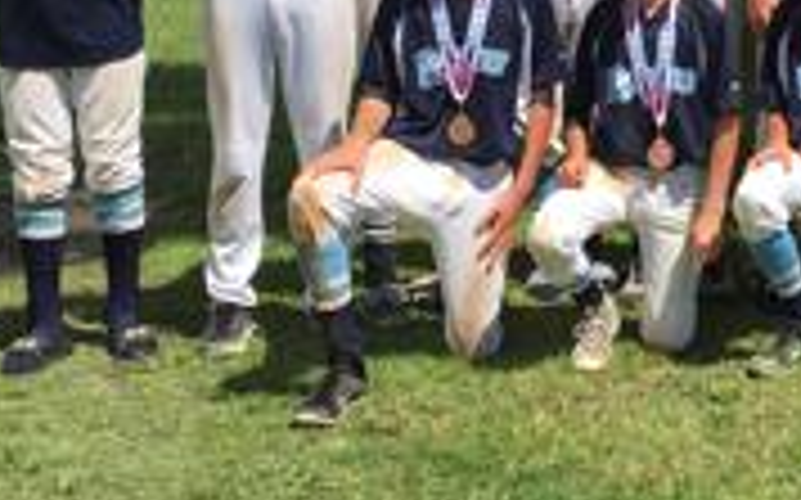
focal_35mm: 95
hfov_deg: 21.4
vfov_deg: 13.5
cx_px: 734
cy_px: -50
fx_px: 2073
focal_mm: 4.15
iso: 25
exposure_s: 1/1832
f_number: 2.2
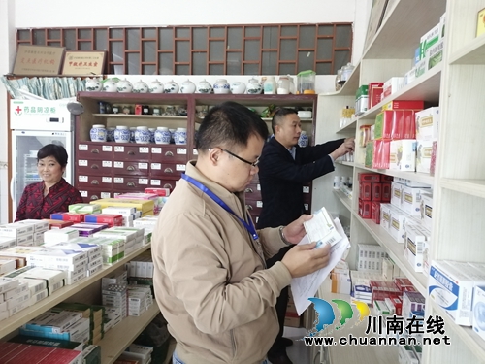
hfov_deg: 65.3
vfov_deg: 51.4
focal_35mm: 27
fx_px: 378
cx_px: 242
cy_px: 182
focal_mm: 3.88
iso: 500
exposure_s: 1/20
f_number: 1.8
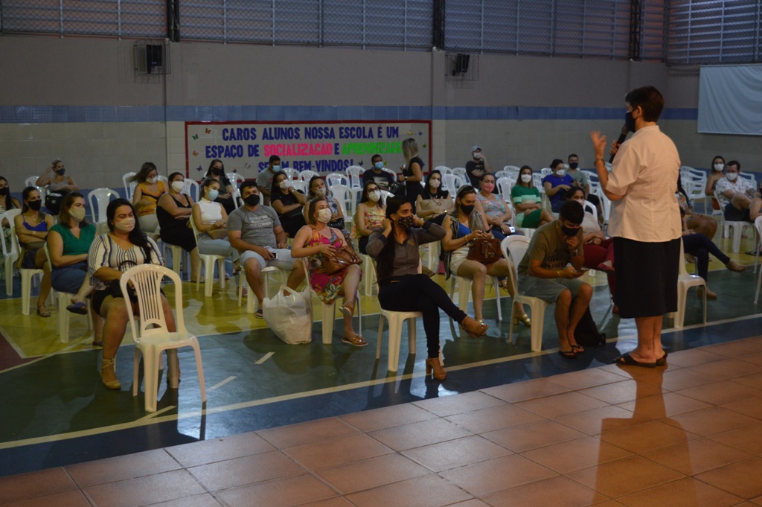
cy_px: 254
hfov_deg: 45.0
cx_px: 381
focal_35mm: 44
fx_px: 920
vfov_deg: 30.8
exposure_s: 1/40
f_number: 4.2
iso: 800
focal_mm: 29
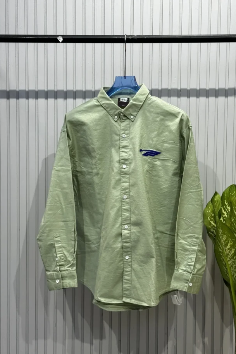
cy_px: 179
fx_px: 501
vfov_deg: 38.9
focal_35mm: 51
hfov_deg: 26.5
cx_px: 133
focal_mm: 6.76
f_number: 1.78
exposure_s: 1/190
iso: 50
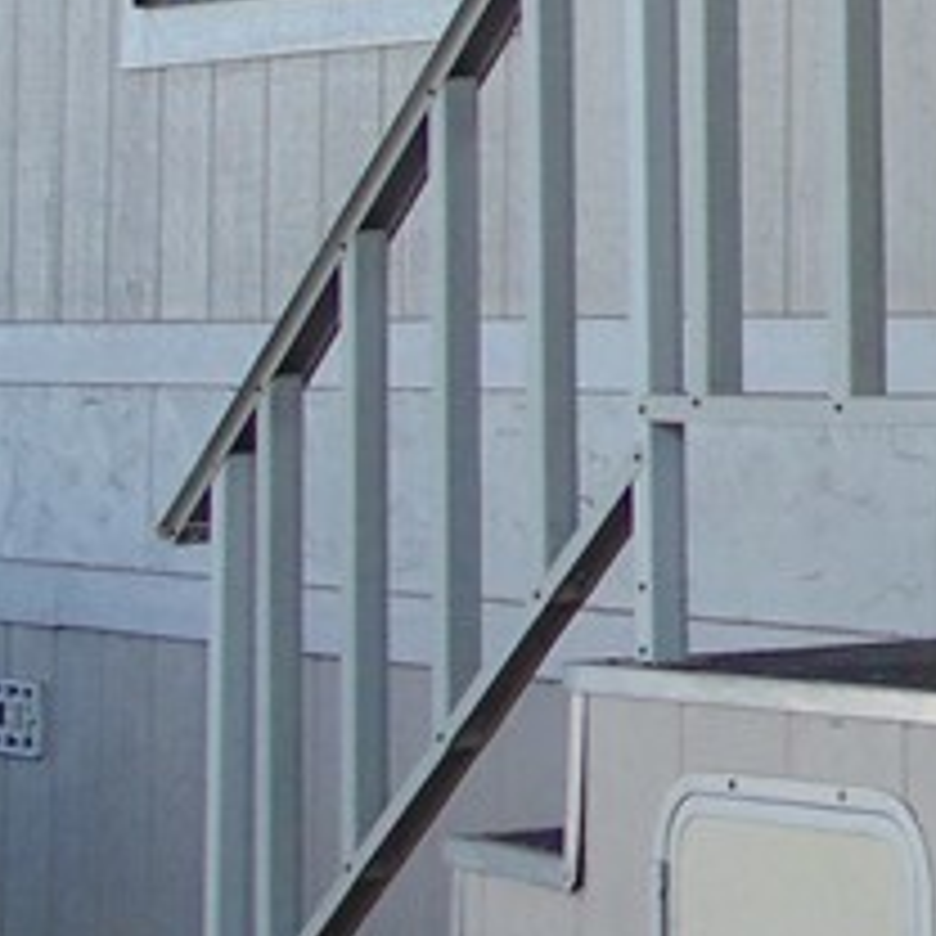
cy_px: -18
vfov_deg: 11.4
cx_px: 2146
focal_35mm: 152
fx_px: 4650
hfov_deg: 10.2
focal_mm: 6.3
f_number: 3.2
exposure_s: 1/160
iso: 80
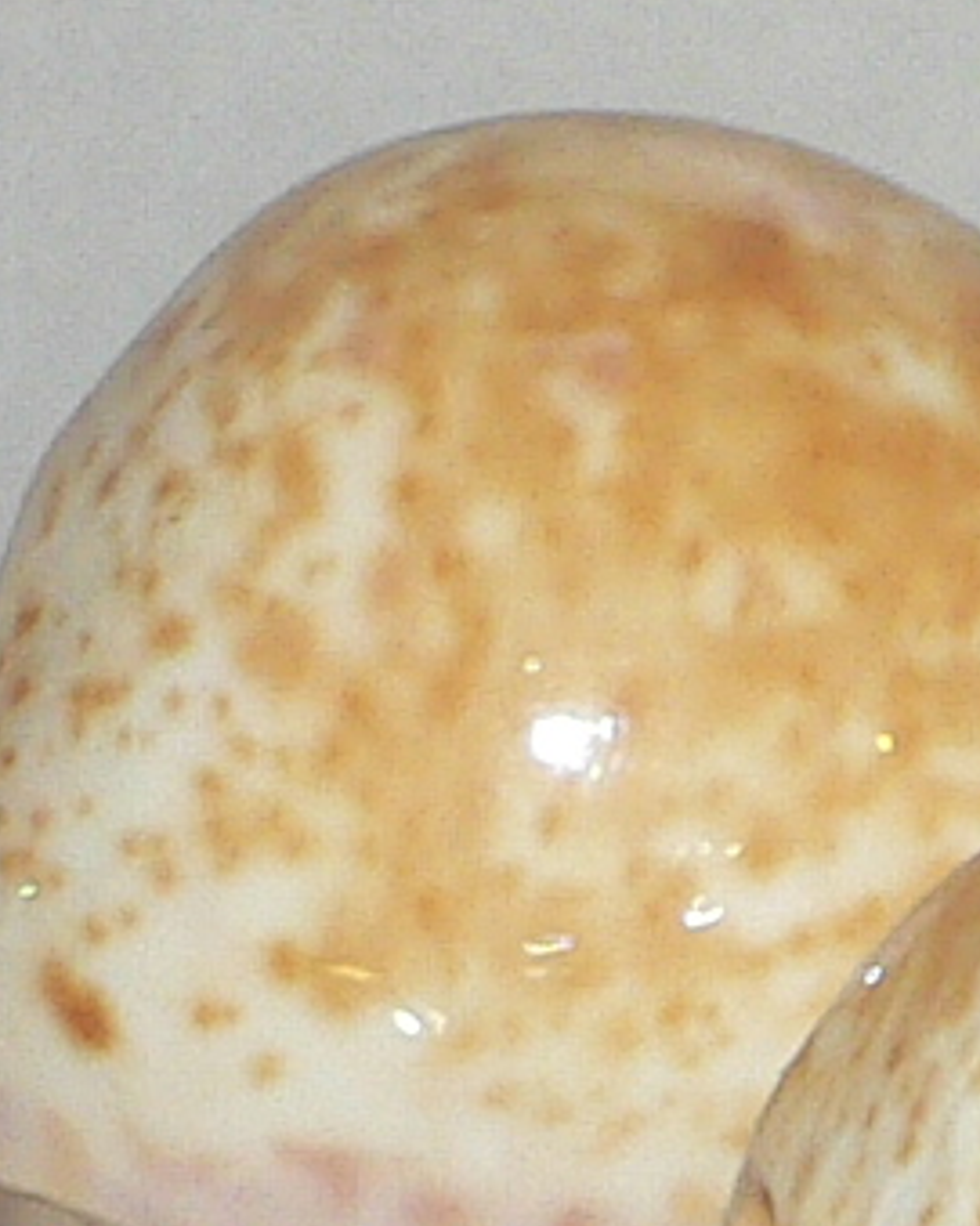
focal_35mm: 203
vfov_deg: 9.5
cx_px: 1848
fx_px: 7363
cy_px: 1237
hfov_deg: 7.4
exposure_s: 1/60
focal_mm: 4.6
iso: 100
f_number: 2.8
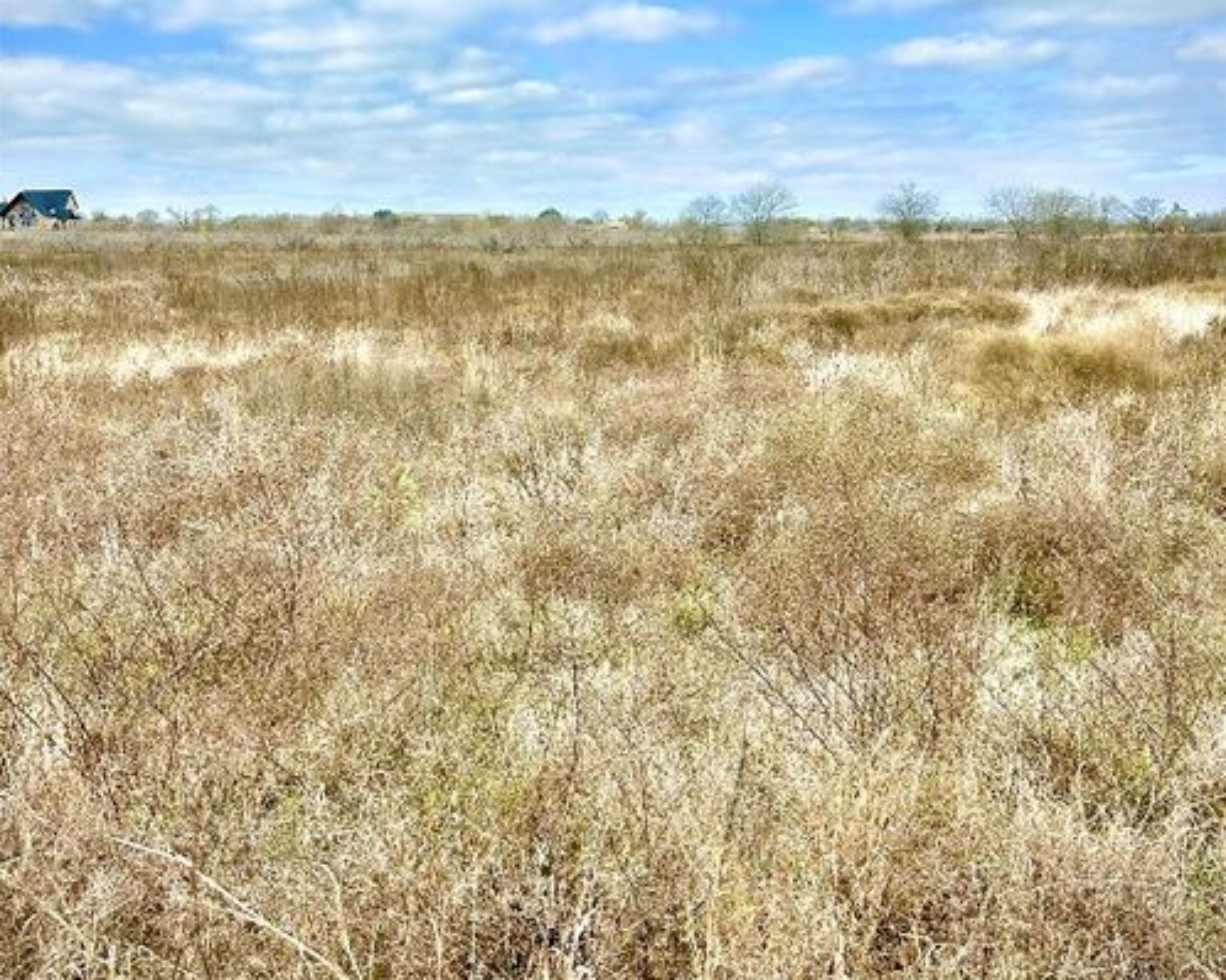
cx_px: 613
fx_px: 1233
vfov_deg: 43.0
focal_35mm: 34
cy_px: 363
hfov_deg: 52.9
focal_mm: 5.7
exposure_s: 1/4115
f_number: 1.5
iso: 50
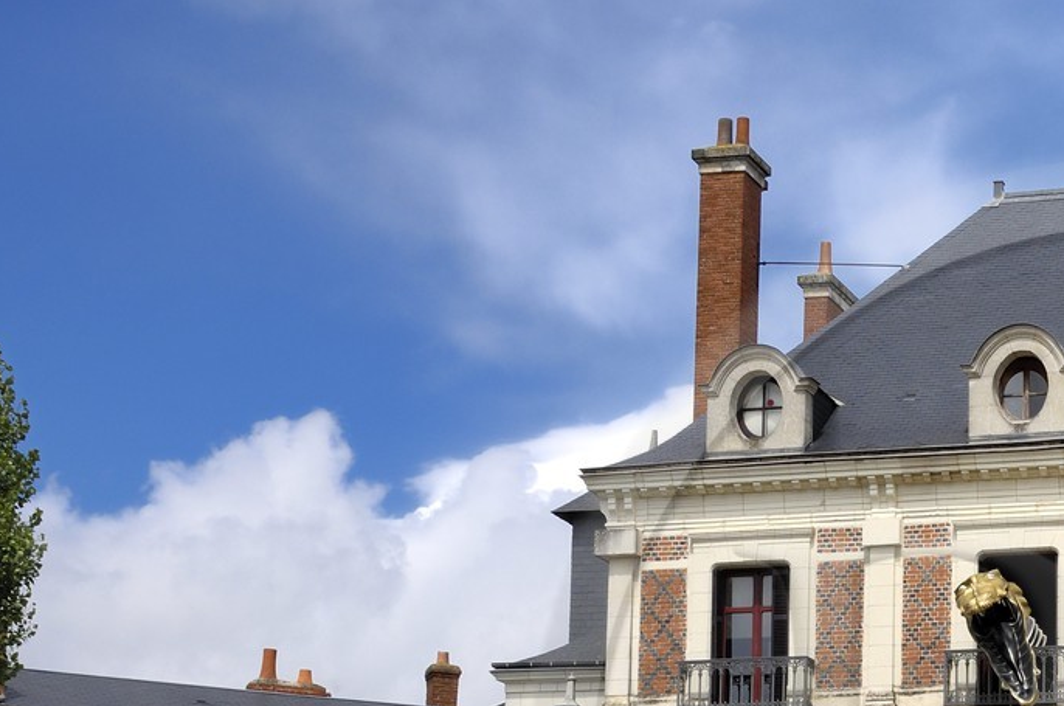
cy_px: 797
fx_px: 2892
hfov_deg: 20.0
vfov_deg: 13.6
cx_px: 1159
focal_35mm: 98
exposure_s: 1/160
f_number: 12
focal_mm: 28
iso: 100
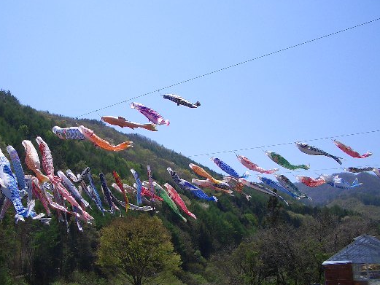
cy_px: 167
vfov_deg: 33.5
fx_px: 472
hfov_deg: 43.6
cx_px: 147
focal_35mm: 43
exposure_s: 1/800
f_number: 4.3
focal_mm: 5.8
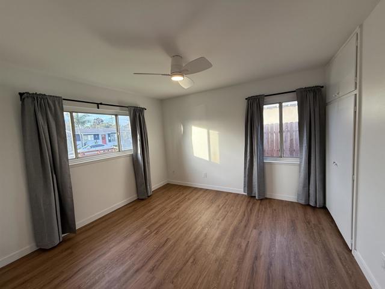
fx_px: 156
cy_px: 144
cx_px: 192
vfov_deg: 85.7
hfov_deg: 102.1
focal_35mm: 14
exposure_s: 1/99
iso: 80
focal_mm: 2.22
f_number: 2.2
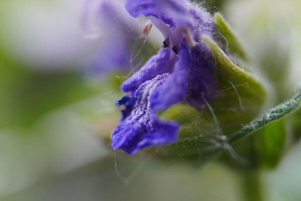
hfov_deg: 55.1
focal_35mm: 34
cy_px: 100
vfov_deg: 38.4
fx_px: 288
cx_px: 150
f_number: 4
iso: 1250
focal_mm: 23
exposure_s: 1/500
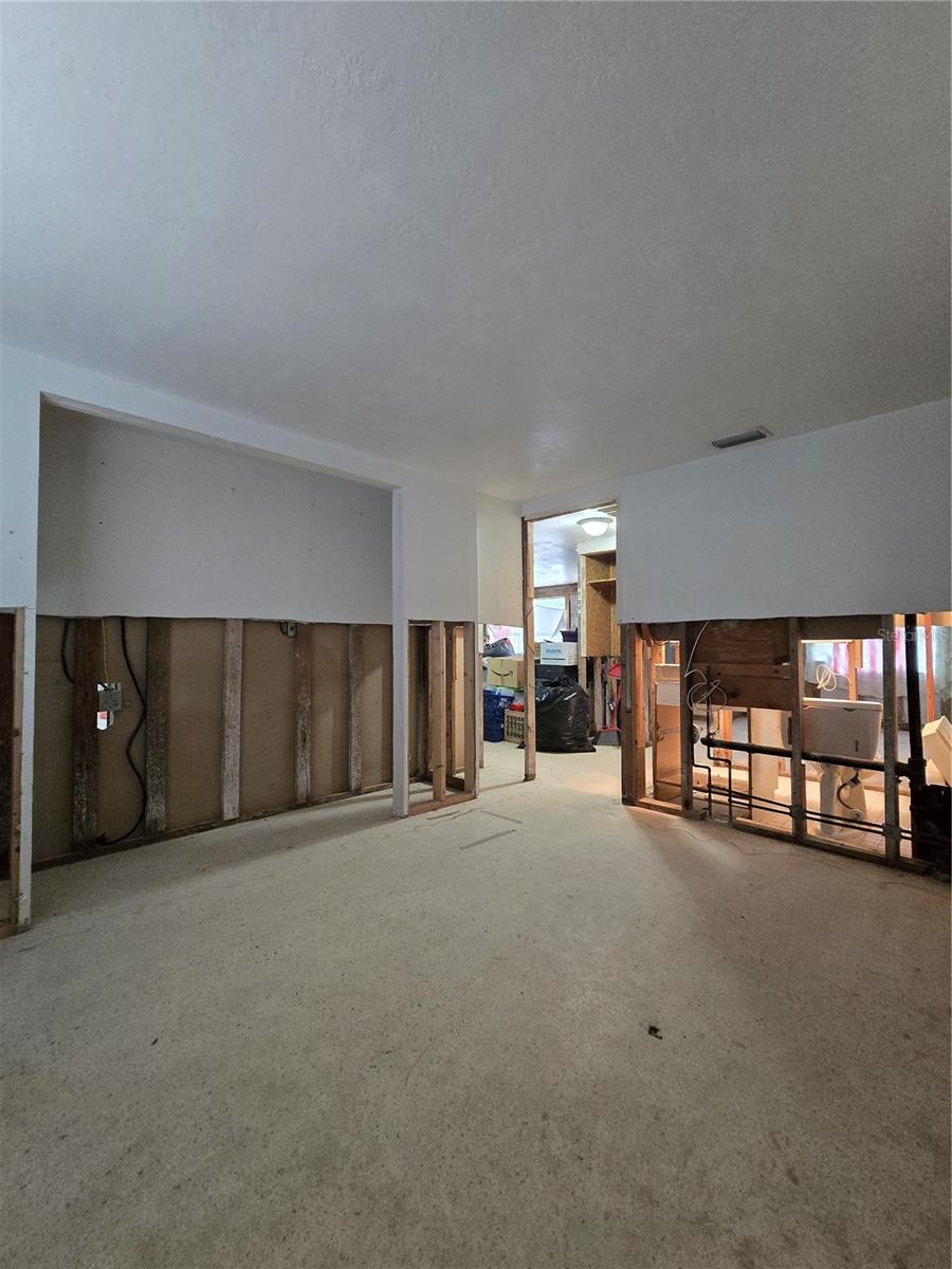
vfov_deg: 106.2
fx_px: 477
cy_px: 634
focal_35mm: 13
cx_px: 476
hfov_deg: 89.9
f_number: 2.2
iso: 1000
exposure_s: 1/60
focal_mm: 2.2
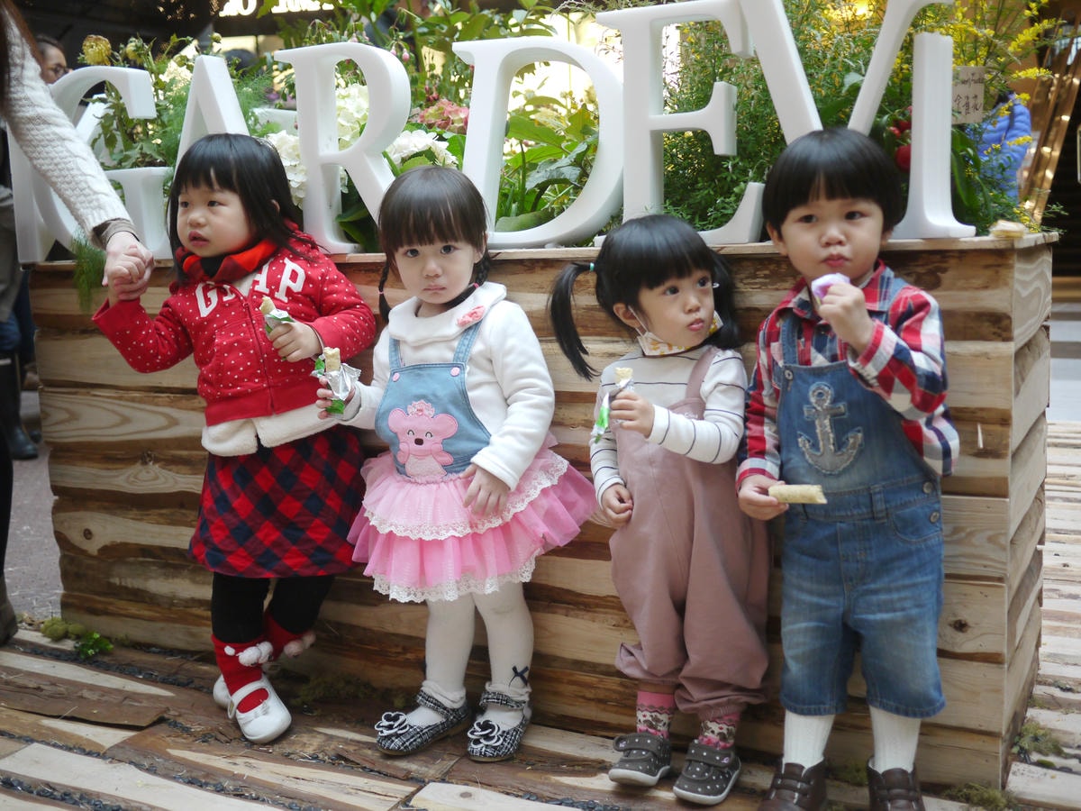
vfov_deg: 36.0
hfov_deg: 46.8
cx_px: 540
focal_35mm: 40
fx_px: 1249
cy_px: 406
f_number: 1.7
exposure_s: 1/60
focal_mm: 20
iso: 320
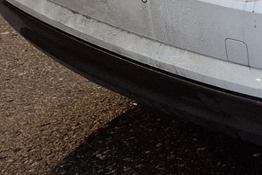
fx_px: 815
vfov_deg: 11.6
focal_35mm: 112
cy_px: -105
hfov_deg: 15.6
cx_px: 476
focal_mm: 5.54
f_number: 1.8
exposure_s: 1/100
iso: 200
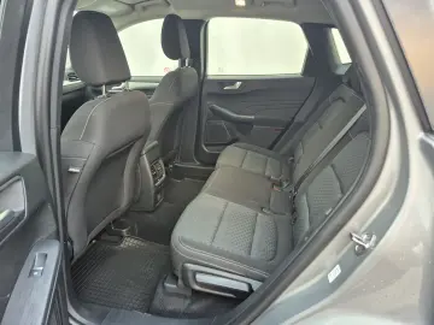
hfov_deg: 73.9
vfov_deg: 58.9
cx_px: 217
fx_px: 288
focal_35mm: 23
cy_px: 162
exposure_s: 1/100
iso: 500
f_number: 1.8
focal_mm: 5.4
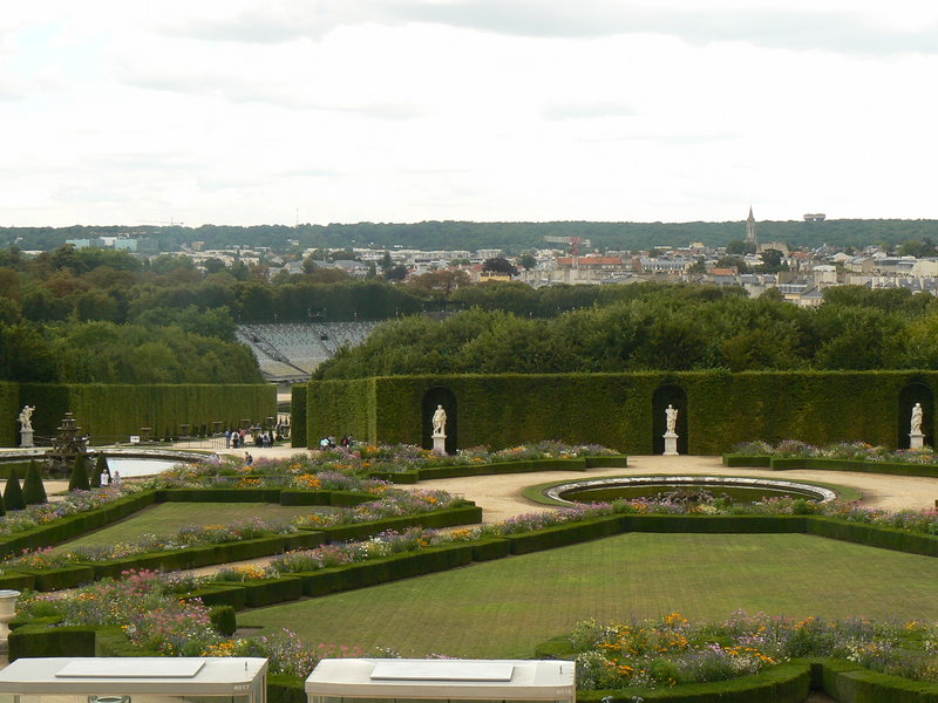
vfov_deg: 20.2
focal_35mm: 73
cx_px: 469
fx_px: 1978
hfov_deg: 26.7
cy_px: 352
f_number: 5.6
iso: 80
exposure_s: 1/200
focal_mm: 10.1
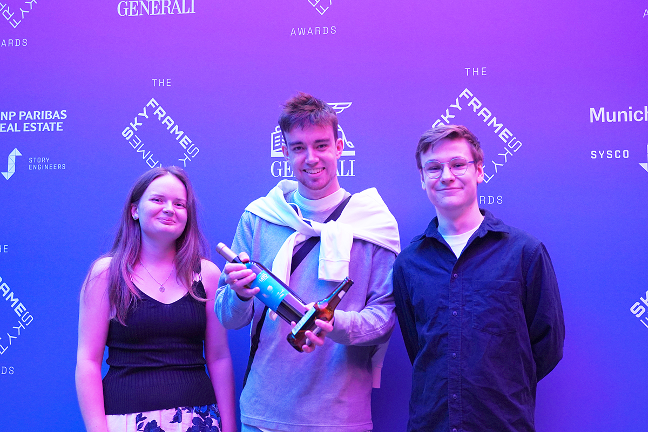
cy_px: 216
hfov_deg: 39.6
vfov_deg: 27.0
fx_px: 900
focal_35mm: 50
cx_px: 324
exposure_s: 1/160
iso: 3200
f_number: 4
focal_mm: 50
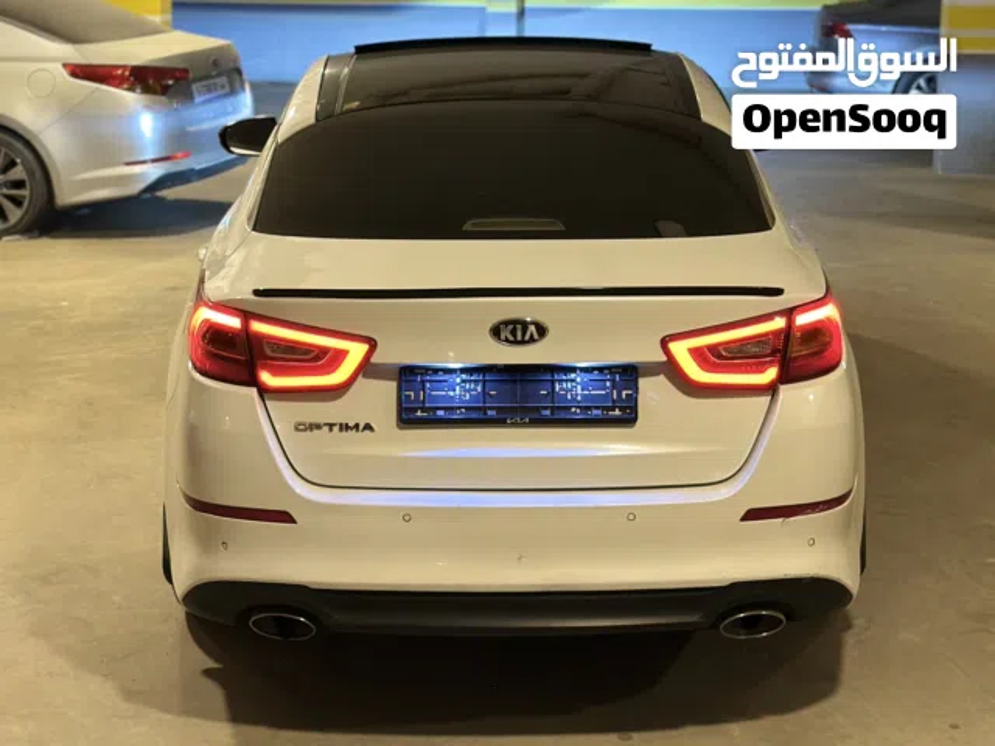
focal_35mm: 48
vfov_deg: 30.3
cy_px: 373
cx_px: 498
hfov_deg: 39.7
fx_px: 1380
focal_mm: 6.86
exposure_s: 1/51
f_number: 1.78
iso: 400
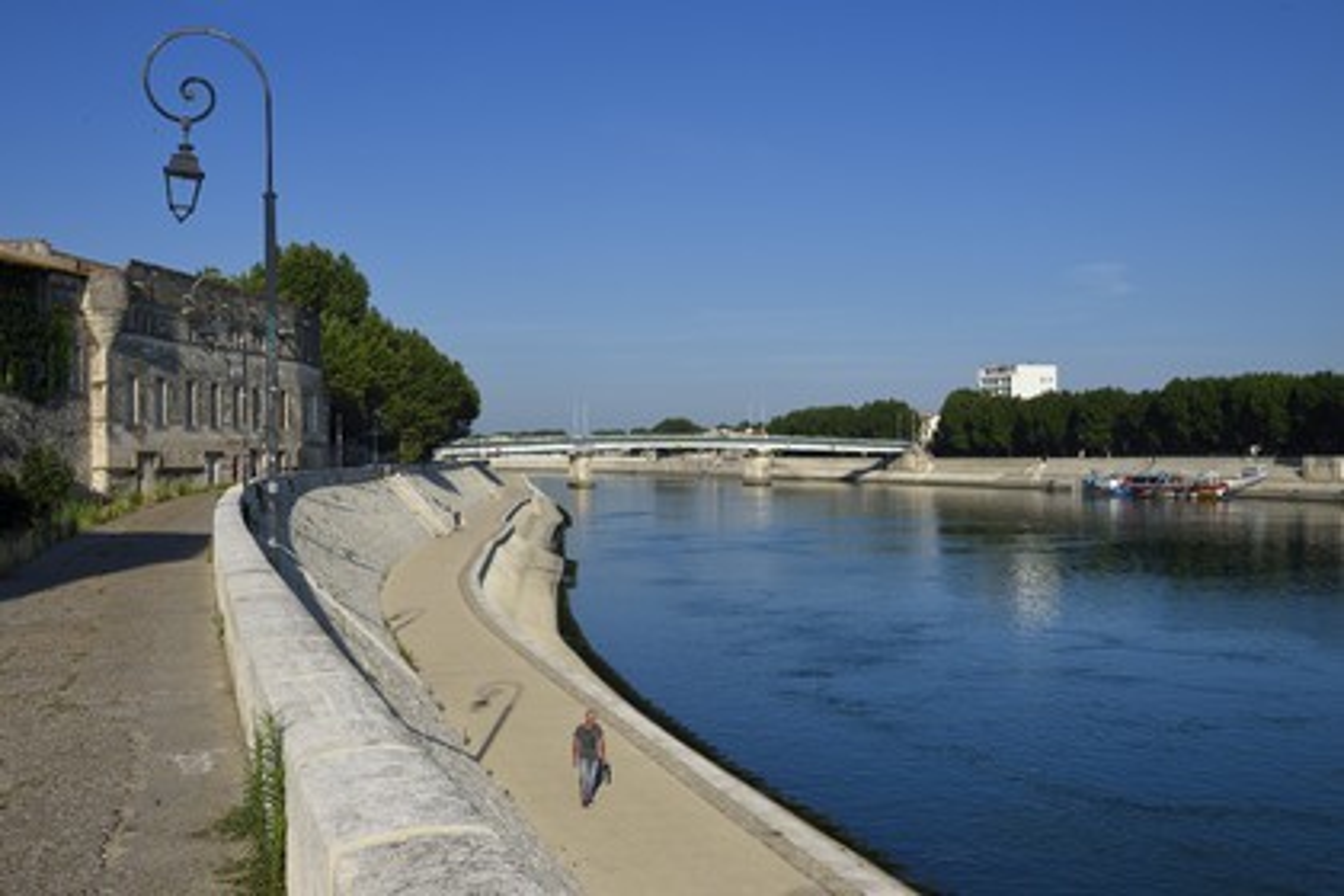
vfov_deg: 33.4
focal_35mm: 40
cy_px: 448
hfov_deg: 48.5
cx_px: 672
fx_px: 1493
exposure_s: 1/250
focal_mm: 40
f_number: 18
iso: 200
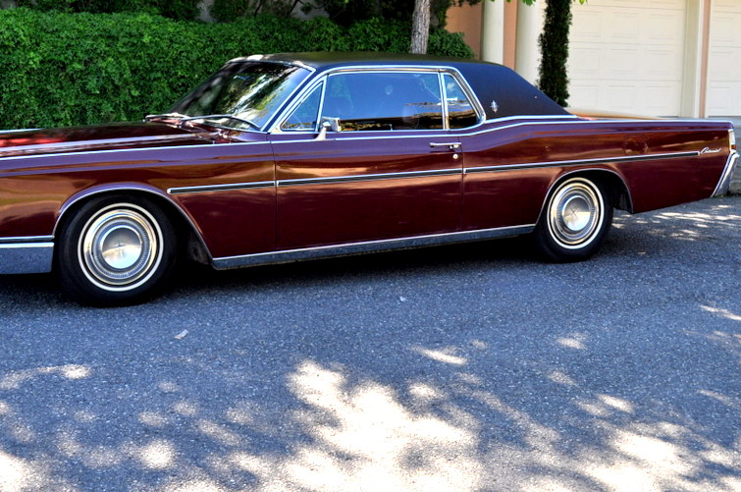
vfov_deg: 23.6
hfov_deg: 35.0
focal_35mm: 57
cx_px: 314
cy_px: 173
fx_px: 1171
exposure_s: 1/125
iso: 200
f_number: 5.6
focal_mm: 28
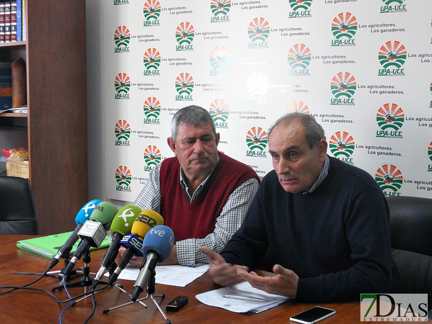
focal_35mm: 54
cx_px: 216
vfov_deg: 27.0
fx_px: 674
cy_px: 162
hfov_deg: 35.5
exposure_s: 1/30
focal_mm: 9.8
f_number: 4.8
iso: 250
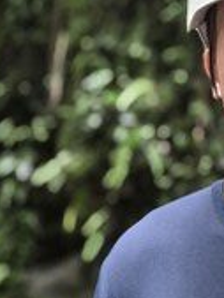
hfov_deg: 15.8
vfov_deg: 22.3
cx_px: 323
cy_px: 83
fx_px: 750
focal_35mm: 87
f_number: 1.8
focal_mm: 5.4
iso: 1000
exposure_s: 1/60
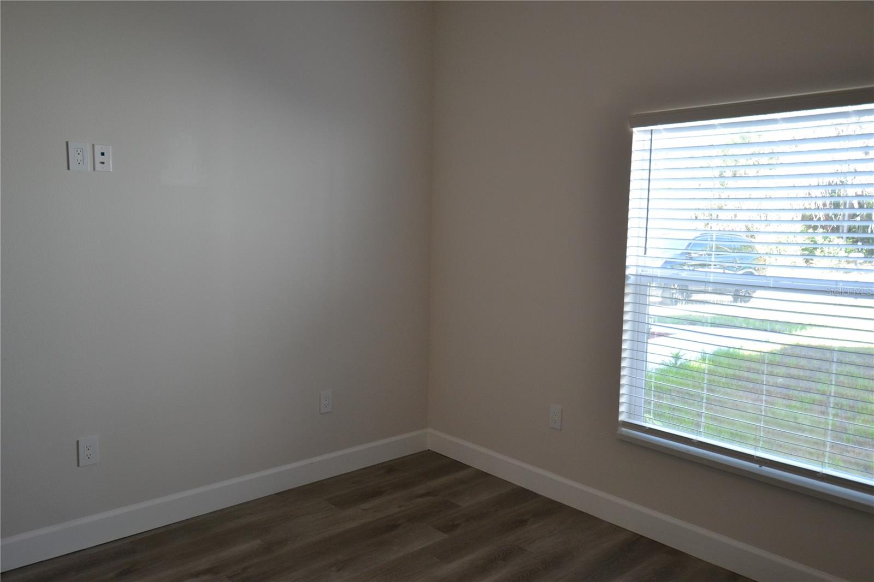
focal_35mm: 26
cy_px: 291
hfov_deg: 70.4
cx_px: 437
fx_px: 619
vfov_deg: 50.4
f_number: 4.2
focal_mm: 17
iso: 560
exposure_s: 1/60
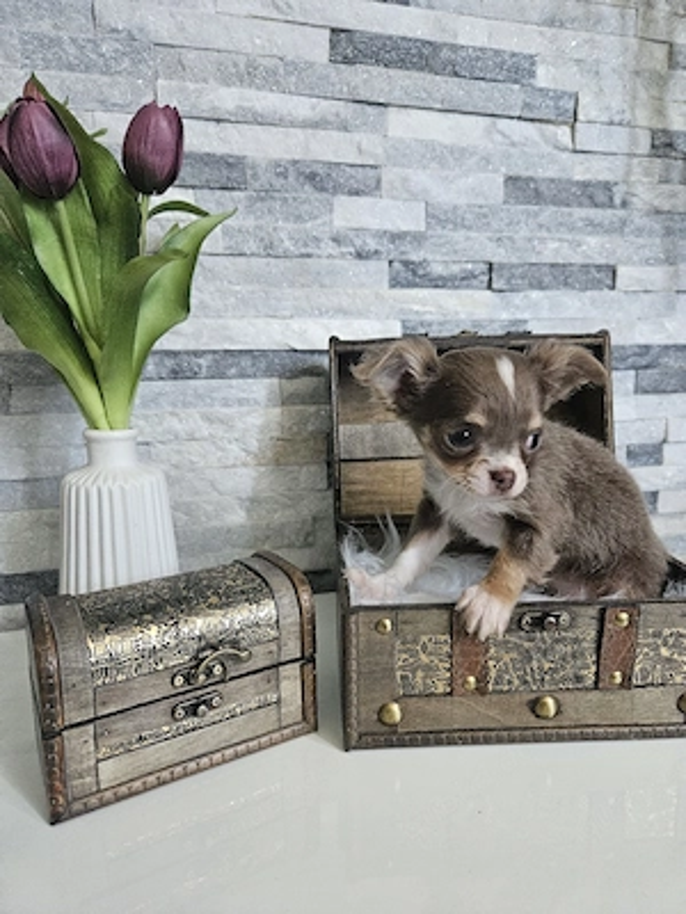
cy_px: 457
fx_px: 608
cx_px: 343
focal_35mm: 23
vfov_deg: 73.9
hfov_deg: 58.9
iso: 640
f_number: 1.8
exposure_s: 1/100
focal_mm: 5.4
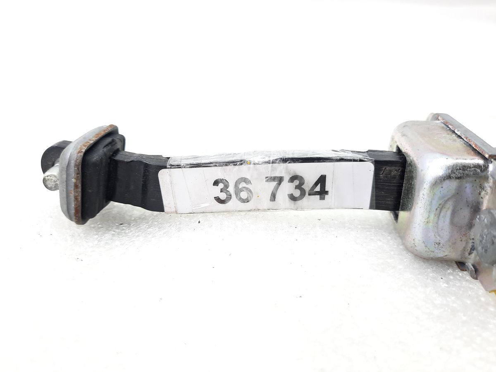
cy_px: 186
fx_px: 358
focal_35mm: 25
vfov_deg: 54.9
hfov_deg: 69.4
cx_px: 248
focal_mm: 4.6
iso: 125
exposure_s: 1/50
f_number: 2
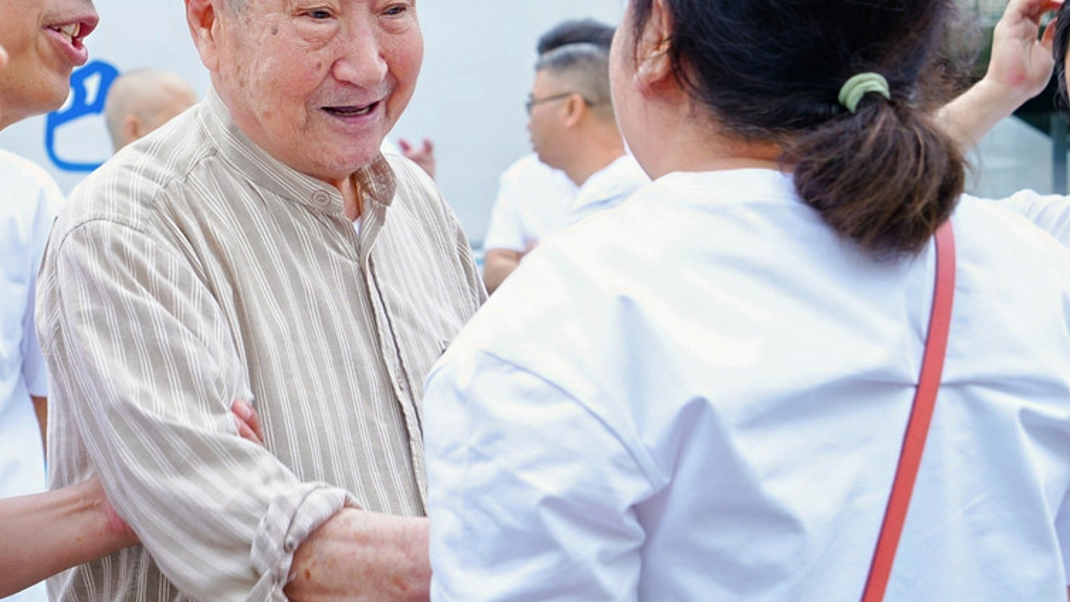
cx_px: 255
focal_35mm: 120
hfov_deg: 17.7
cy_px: 268
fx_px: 3404
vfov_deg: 10.1
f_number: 5.6
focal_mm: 54
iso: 100
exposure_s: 1/125
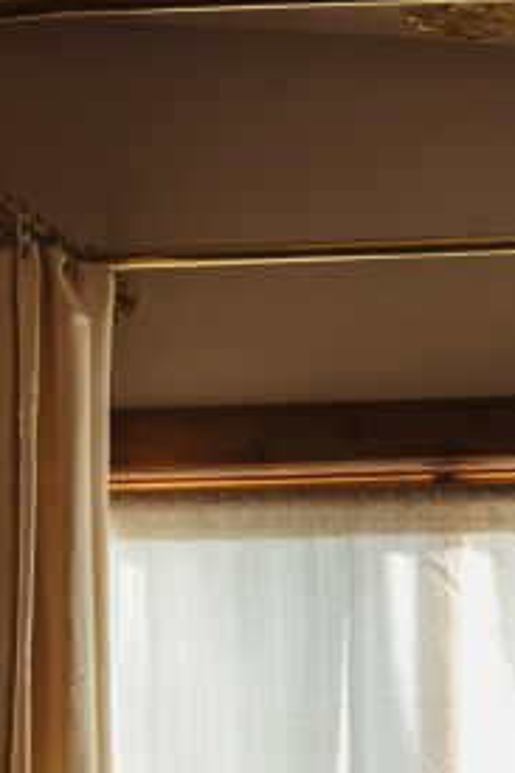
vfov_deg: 14.1
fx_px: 2922
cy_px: 1150
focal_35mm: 136
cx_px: 576
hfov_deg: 10.0
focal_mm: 34
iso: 400
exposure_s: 1/50
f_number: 5
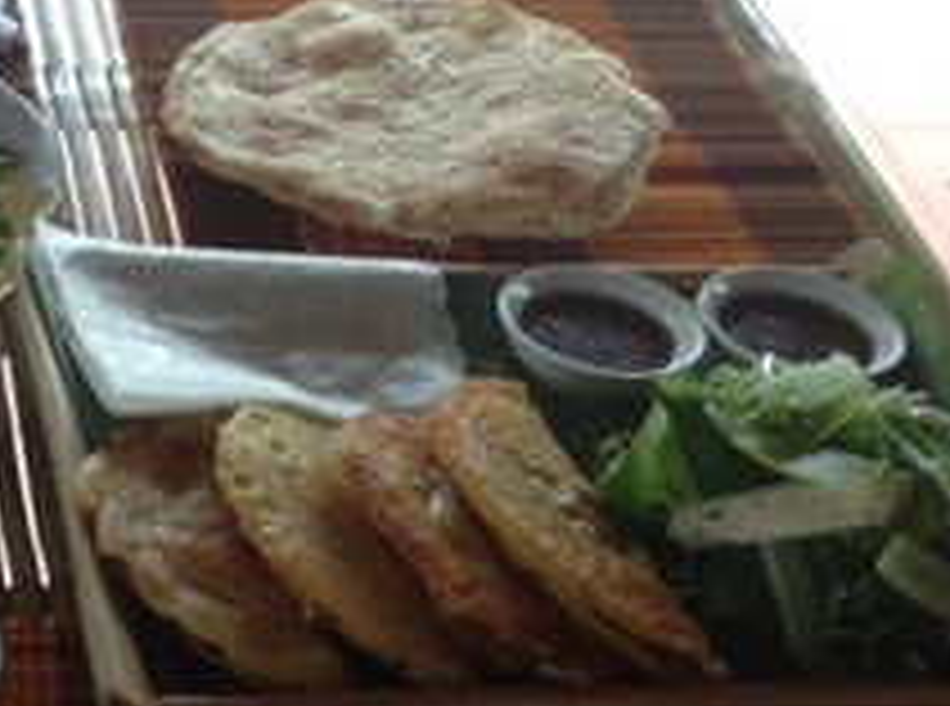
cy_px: 670
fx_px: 2436
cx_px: 108
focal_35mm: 89
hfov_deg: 21.6
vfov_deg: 16.2
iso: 50
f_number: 2.4
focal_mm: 4.28
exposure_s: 1/40
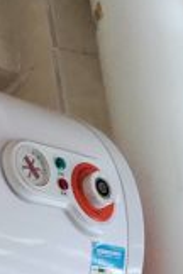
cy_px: 377
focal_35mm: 211
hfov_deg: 6.3
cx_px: -169
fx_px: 1609
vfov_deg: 9.5
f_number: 1.88
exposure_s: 1/33
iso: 1416
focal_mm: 5.59
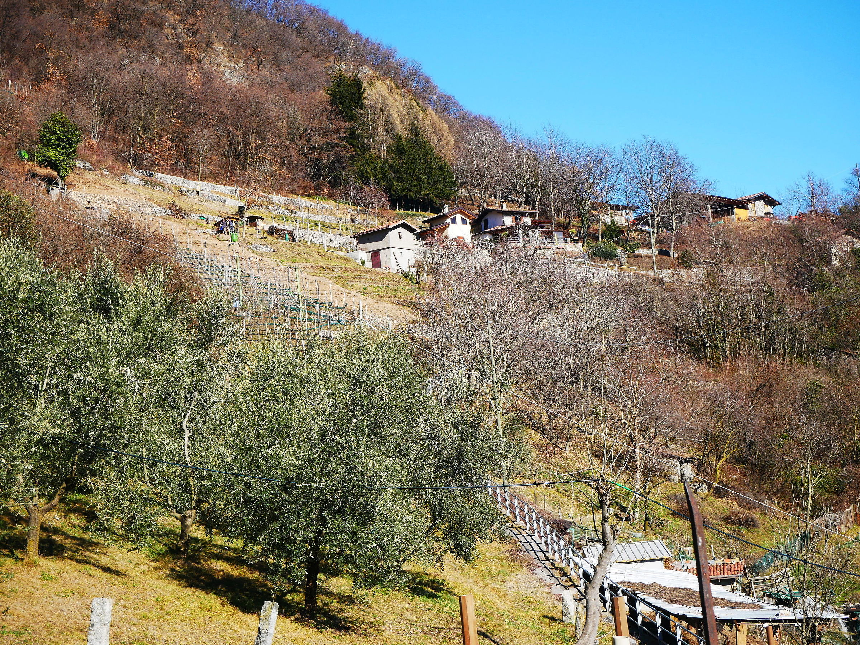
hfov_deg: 31.2
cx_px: 430
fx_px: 1540
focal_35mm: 62
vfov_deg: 23.7
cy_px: 322
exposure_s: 1/320
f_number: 8
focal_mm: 31
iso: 200
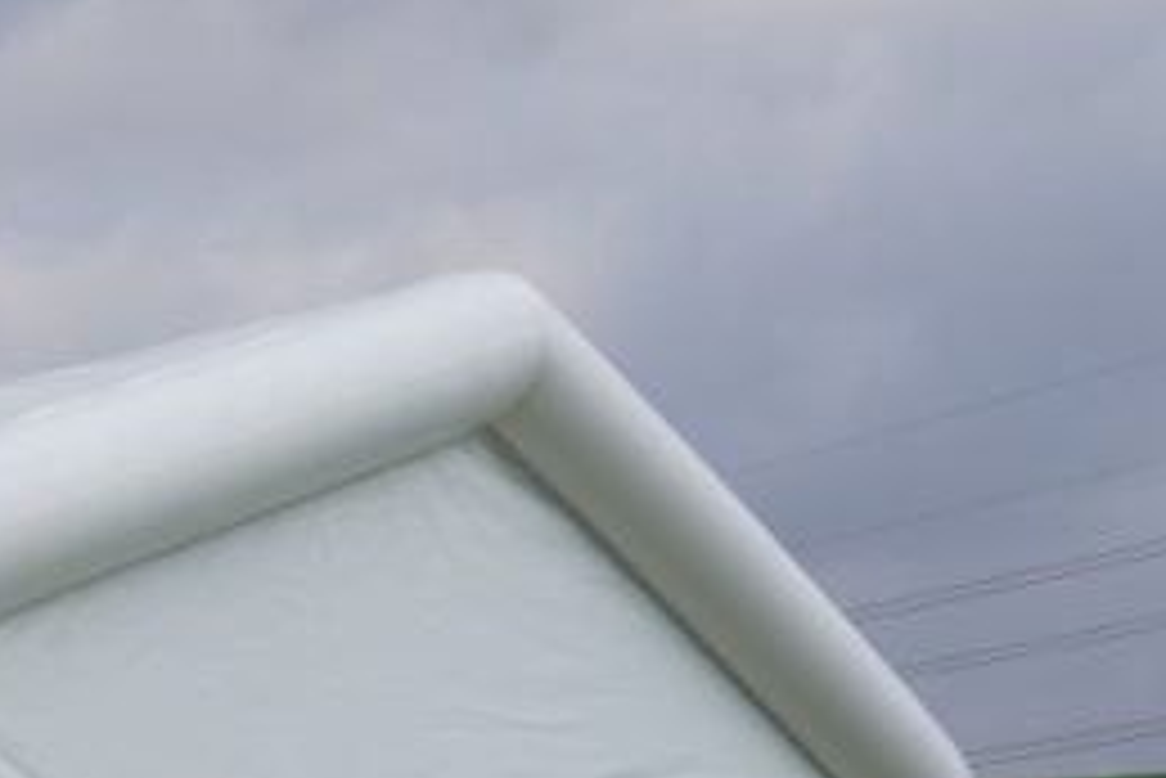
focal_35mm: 95
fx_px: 3079
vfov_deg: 13.7
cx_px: -486
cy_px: 1091
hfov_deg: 19.2
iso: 100
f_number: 8
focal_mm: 16
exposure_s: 1/400
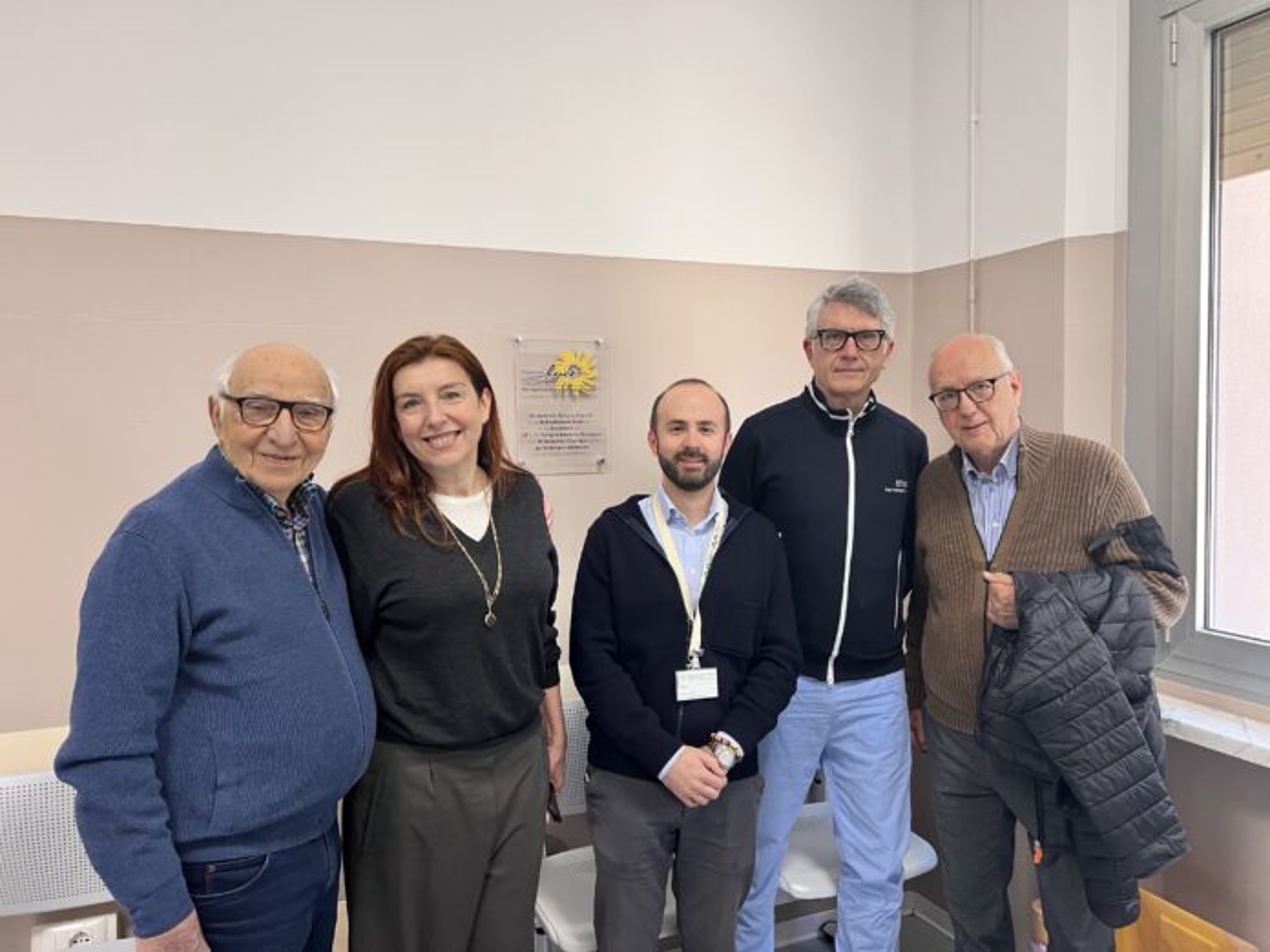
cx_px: 635
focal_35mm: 26
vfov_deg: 53.1
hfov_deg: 67.3
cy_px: 476
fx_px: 954
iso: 125
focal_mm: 5.7
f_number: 1.5
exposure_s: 1/78
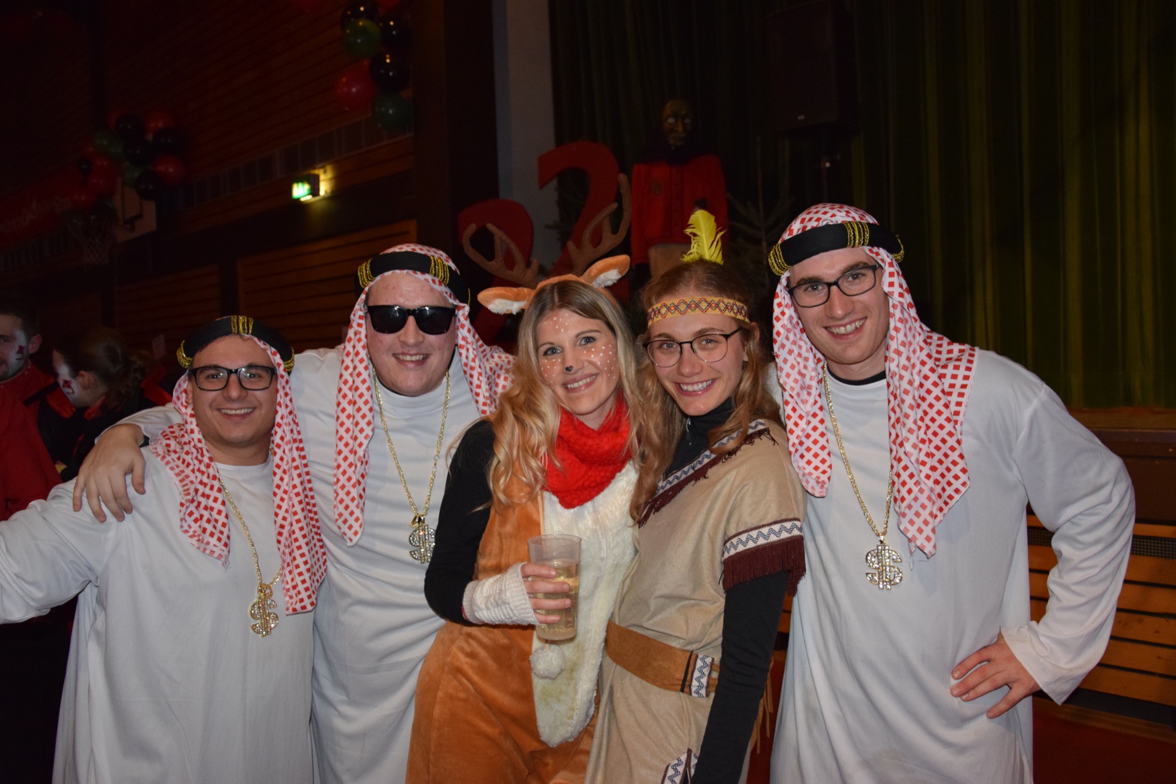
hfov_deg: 59.5
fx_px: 1029
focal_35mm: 32
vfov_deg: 41.7
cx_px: 588
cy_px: 392
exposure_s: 1/60
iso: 2200
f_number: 3.8
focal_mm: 21
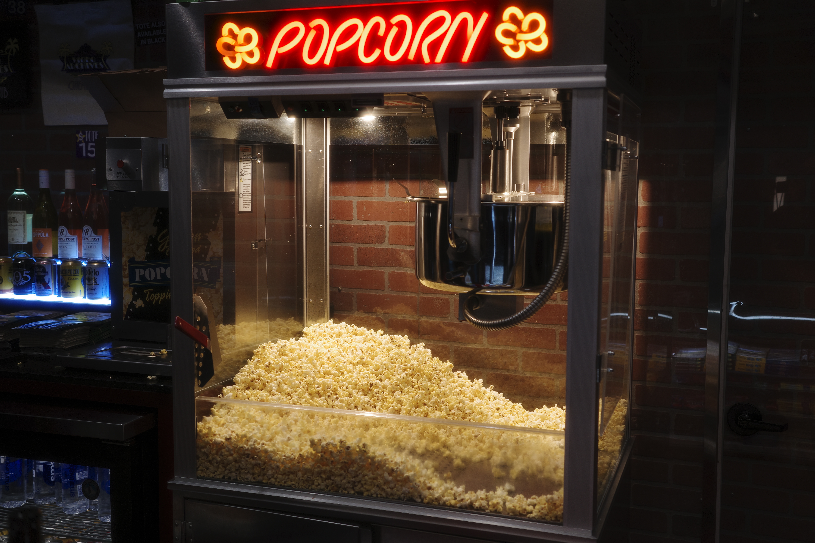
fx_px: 905
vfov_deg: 33.4
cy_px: 272
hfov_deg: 48.5
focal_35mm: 40
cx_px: 408
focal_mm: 26
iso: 200
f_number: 2.8
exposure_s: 1/60
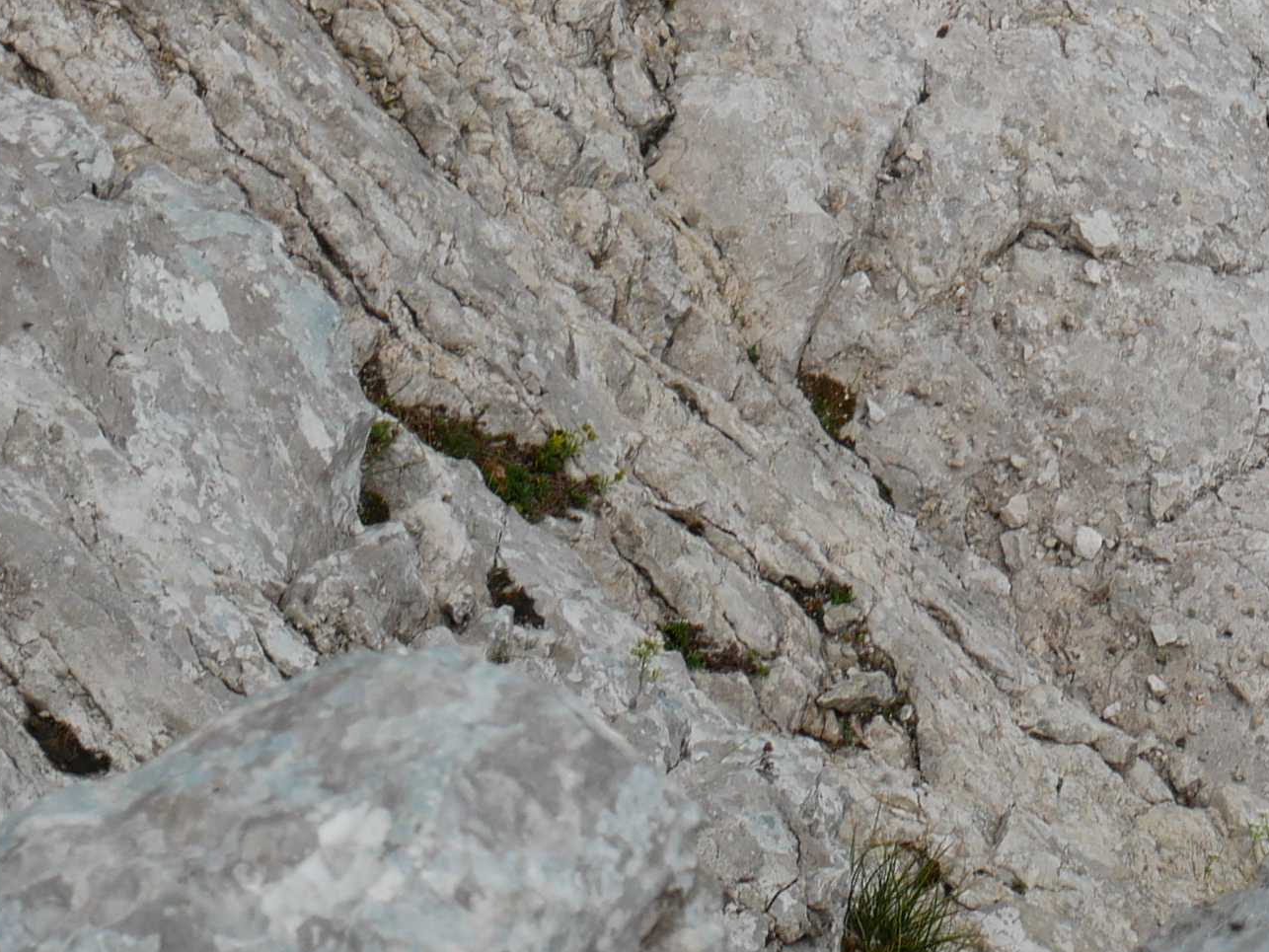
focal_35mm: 200
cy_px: -685
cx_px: 1636
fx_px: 7333
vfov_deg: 7.2
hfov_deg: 9.7
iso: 200
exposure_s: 1/250
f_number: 9
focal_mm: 28
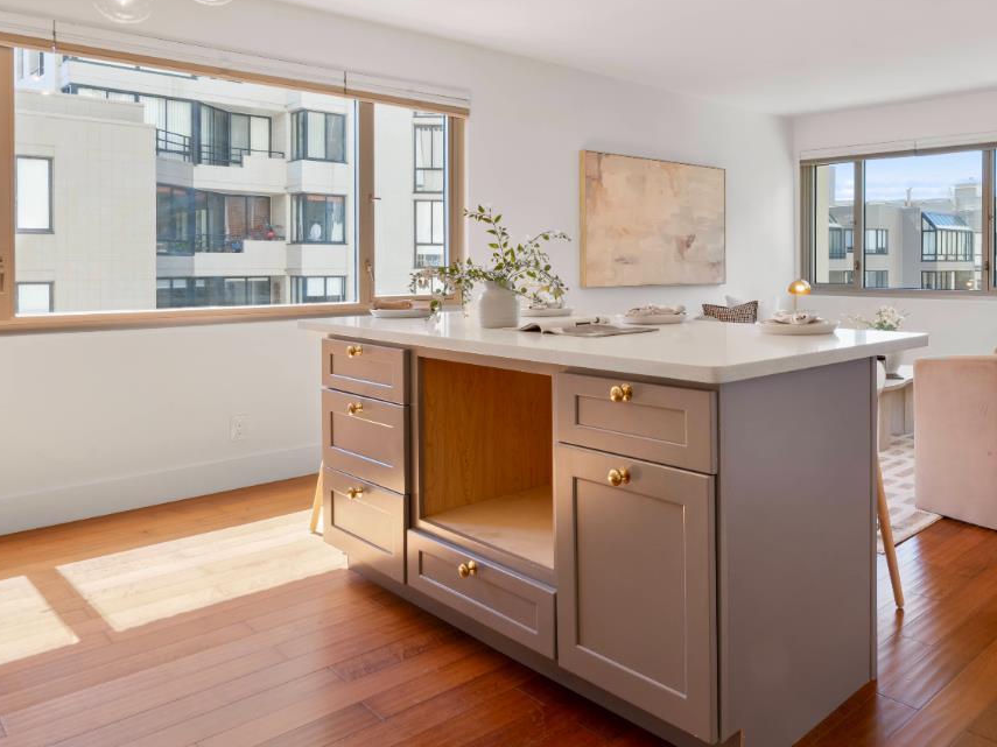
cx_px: 752
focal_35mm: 27
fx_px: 778
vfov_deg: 50.9
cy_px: 286
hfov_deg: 61.5
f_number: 16
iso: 320
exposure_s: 1/3
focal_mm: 16
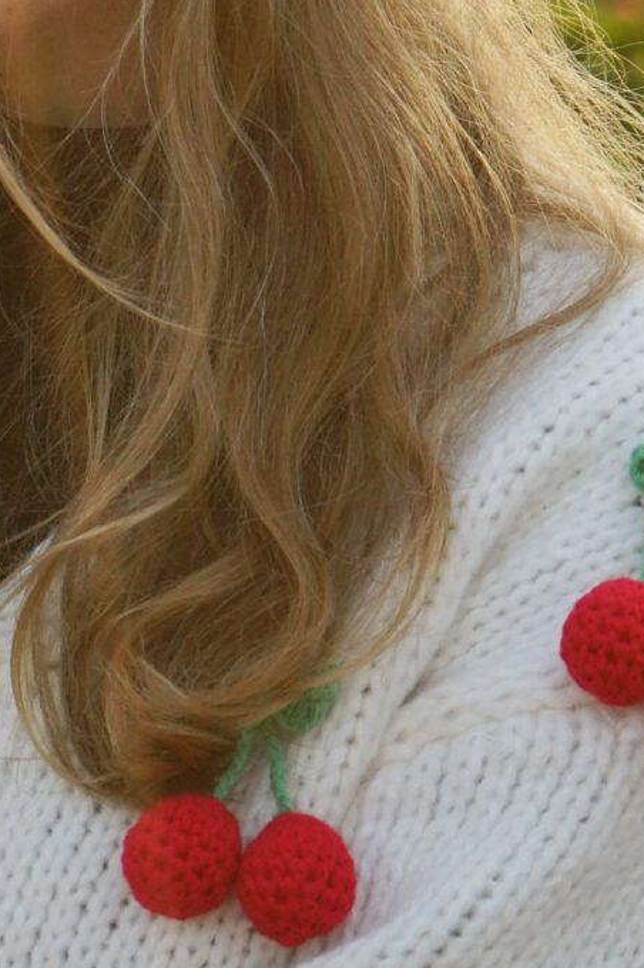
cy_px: 173
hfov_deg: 5.5
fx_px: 6688
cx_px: -227
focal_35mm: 249
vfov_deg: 8.3
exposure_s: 1/640
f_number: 5.6
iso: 320
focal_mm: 66
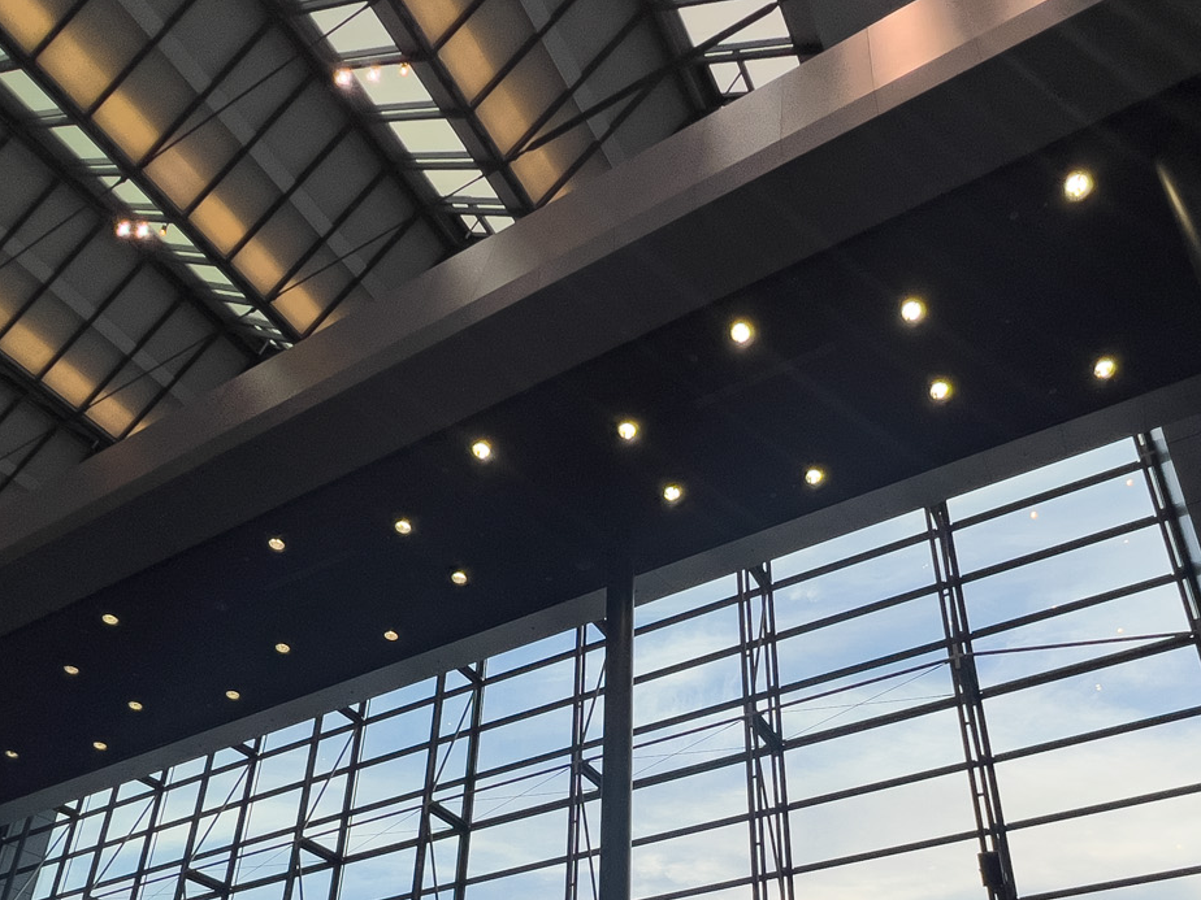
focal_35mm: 27
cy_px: 818
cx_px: 682
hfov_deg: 65.0
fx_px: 937
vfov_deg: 46.2
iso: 32
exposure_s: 1/340
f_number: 1.8
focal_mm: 1.57
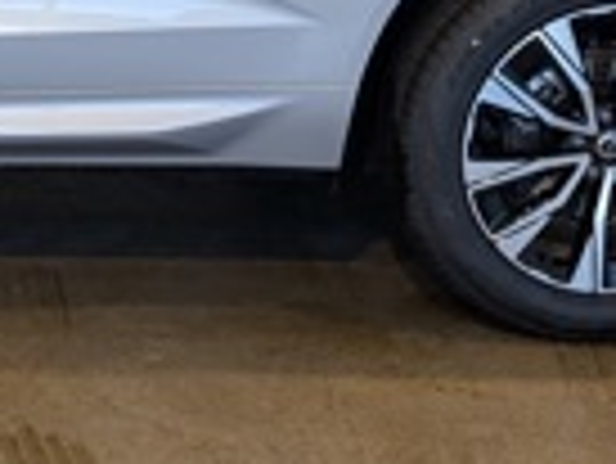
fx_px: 1995
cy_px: 47
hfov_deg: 16.9
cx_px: -103
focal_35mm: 112
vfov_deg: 13.1
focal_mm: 6.9
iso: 21
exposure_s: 1/30
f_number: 1.68
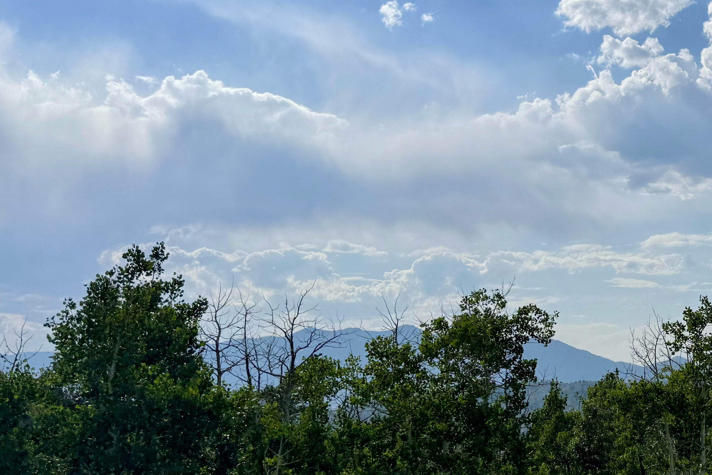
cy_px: 238
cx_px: 740
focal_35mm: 52
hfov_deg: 34.2
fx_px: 1028
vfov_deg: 26.0
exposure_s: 1/23256
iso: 64
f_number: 1.78
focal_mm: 6.76
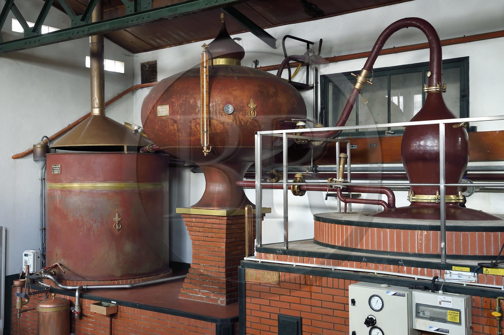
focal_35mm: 45
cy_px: 168
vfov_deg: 29.8
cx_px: 252
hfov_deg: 43.6
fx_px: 630
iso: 1600
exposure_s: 1/80
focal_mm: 45
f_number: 7.1
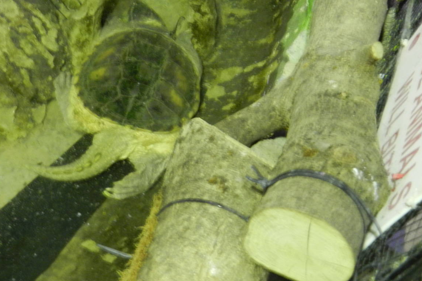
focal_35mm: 55
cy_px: 94
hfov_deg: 36.0
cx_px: 154
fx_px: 644
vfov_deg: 24.5
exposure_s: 1/2.5
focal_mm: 6.7
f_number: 4
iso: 400
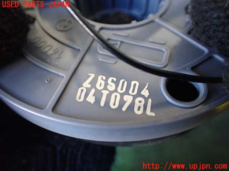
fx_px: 198
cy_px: 86
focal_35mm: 30
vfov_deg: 46.8
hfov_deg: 60.0
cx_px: 114
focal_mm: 5.4
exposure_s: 1/80
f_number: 2.3
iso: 800
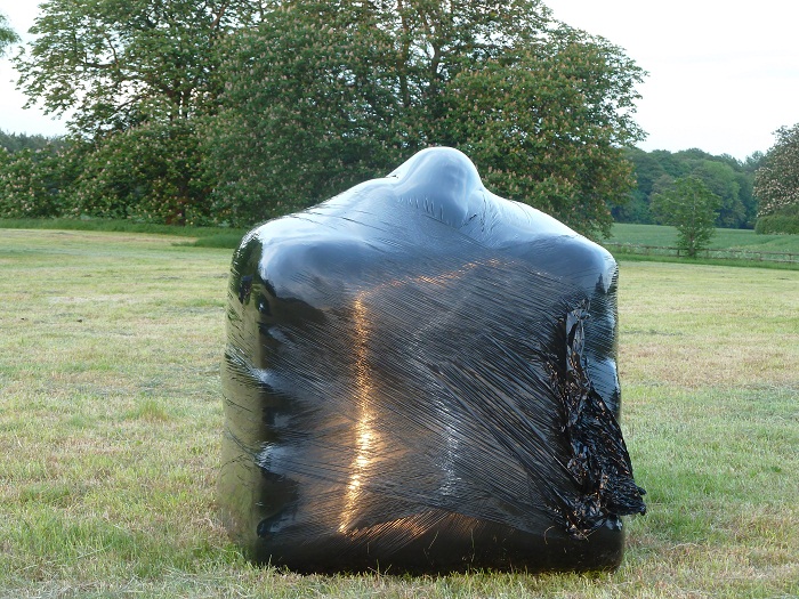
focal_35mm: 83
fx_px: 1916
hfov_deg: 23.6
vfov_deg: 17.8
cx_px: 400
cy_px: 300
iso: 100
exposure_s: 1/40
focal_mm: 13.7
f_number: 4.2
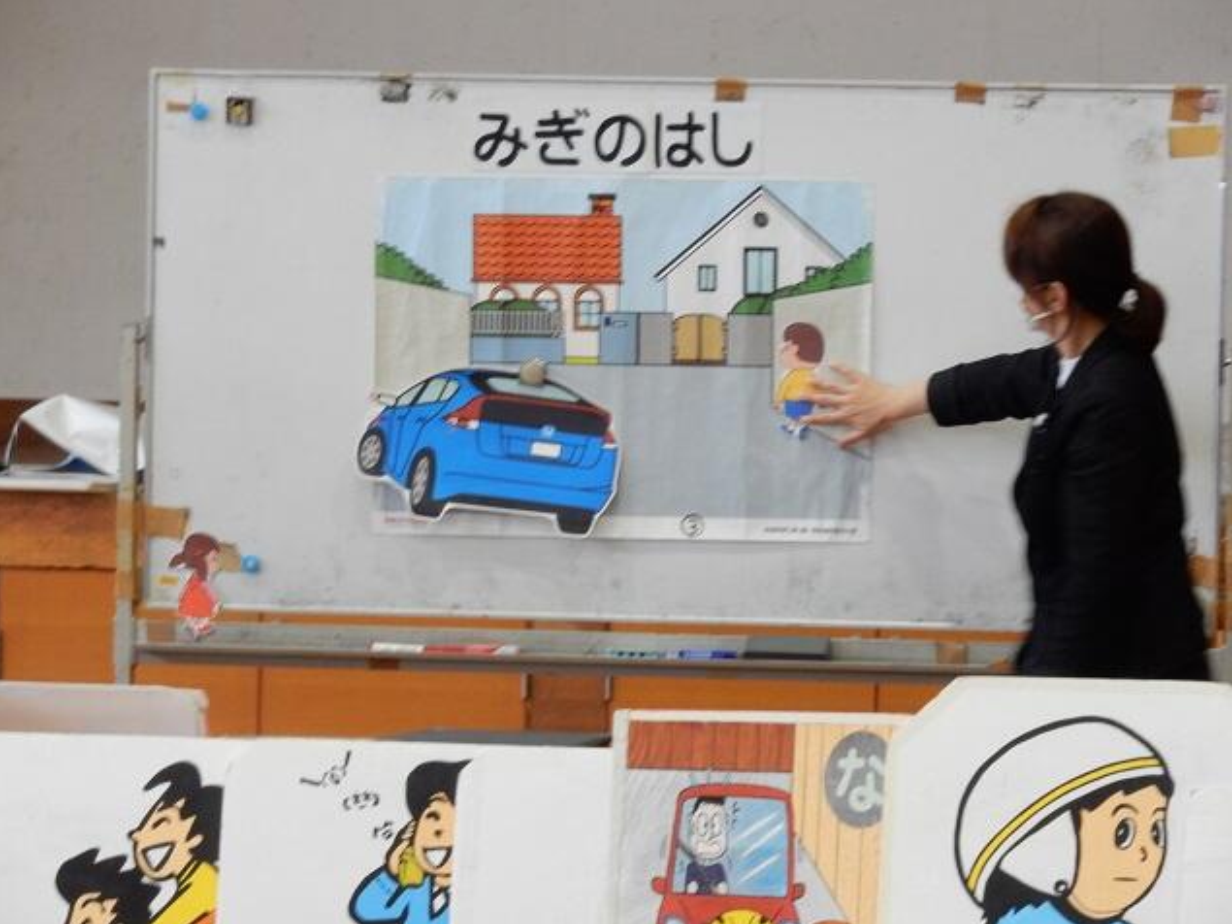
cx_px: 613
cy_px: 462
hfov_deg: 7.3
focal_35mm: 273
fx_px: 9714
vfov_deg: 5.4
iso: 400
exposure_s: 1/20
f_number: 6.3
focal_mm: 48.4
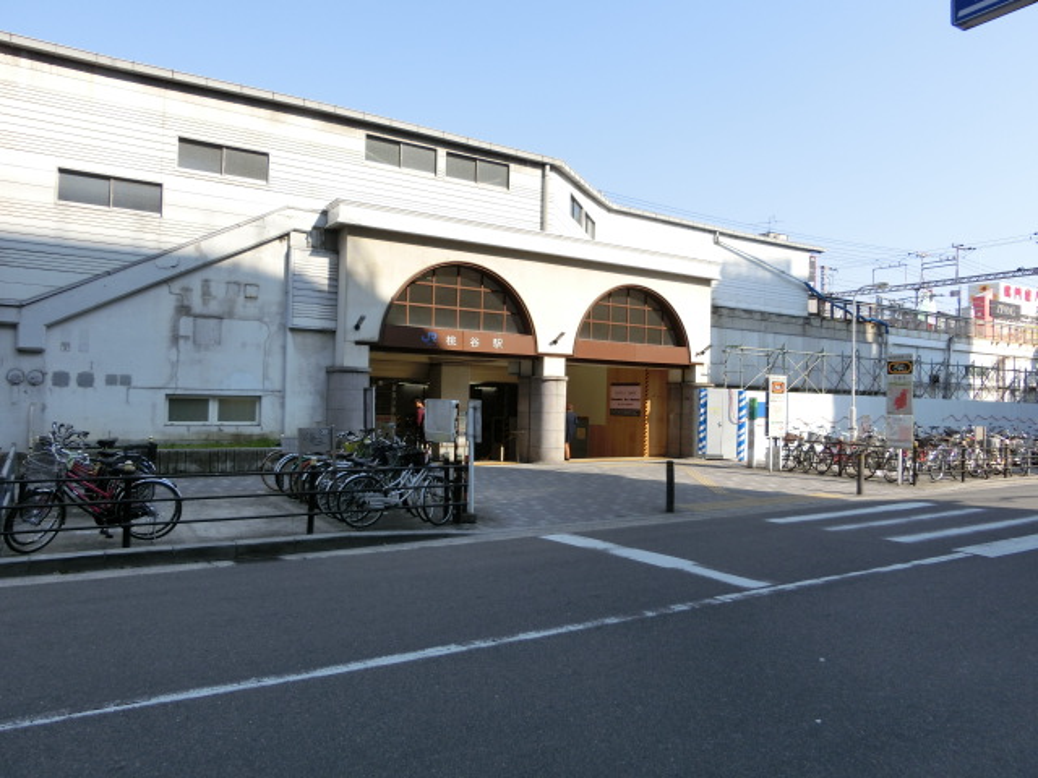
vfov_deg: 54.9
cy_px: 389
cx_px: 519
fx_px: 750
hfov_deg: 69.4
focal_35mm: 25
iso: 80
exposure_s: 1/500
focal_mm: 4.5
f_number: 3.5
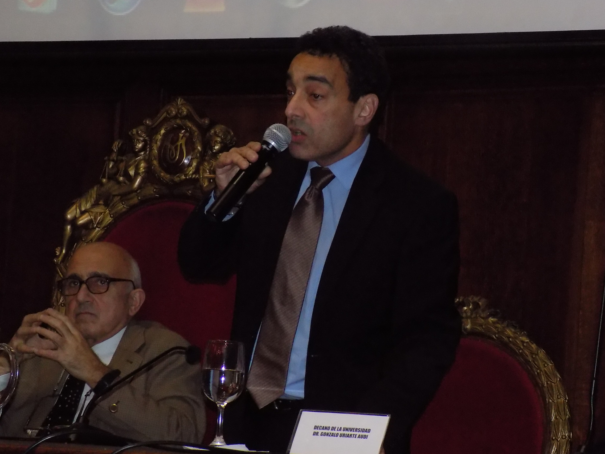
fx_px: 2307
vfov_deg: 11.2
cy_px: 227
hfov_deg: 14.9
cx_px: 302
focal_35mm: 132
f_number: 5
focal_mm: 23.4
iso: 800
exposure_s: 1/30
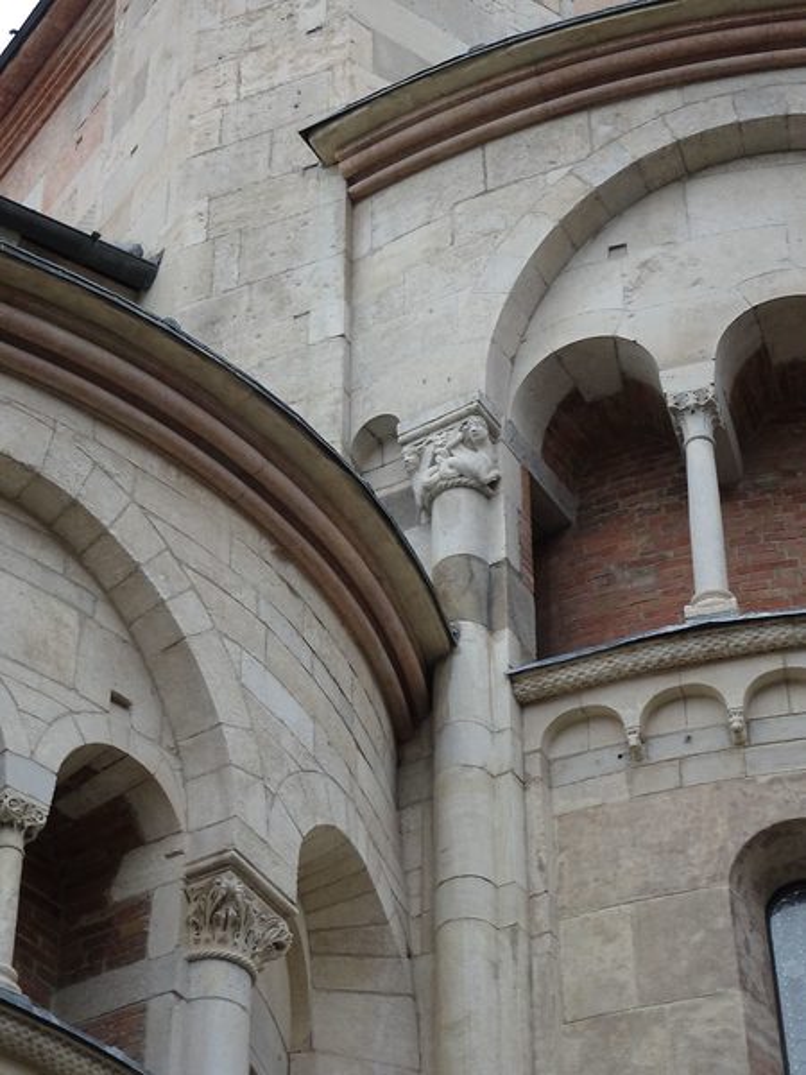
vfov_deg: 21.8
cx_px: 403
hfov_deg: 16.4
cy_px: 538
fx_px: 2794
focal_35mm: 90
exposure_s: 1/100
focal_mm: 15.45
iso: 100
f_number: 5
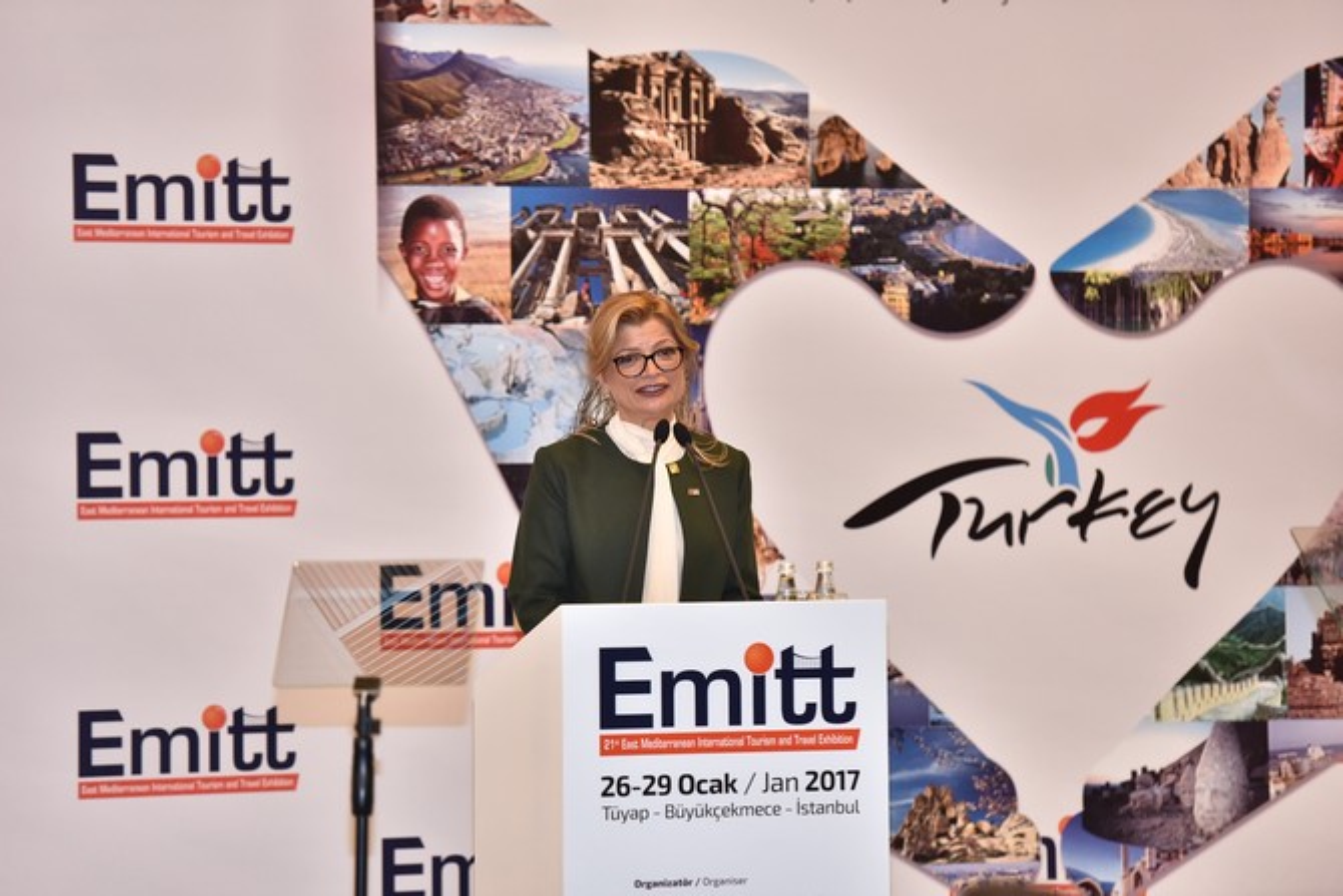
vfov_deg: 8.3
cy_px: 448
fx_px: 6156
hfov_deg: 12.4
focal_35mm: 165
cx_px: 672
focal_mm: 165
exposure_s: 1/125
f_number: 3.5
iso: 1250
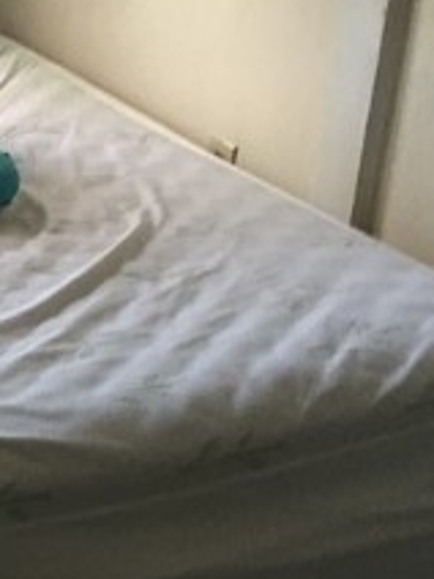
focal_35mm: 105
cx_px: -246
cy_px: 527
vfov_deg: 18.4
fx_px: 1755
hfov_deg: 13.2
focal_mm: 4.15
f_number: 2.2
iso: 125
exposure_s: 1/30
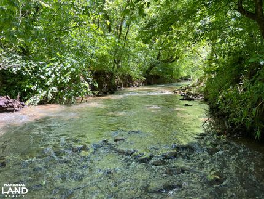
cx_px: 132
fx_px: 198
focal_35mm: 26
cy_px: 100
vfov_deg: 53.1
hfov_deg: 67.3
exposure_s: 1/183
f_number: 1.5
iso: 40
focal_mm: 5.7
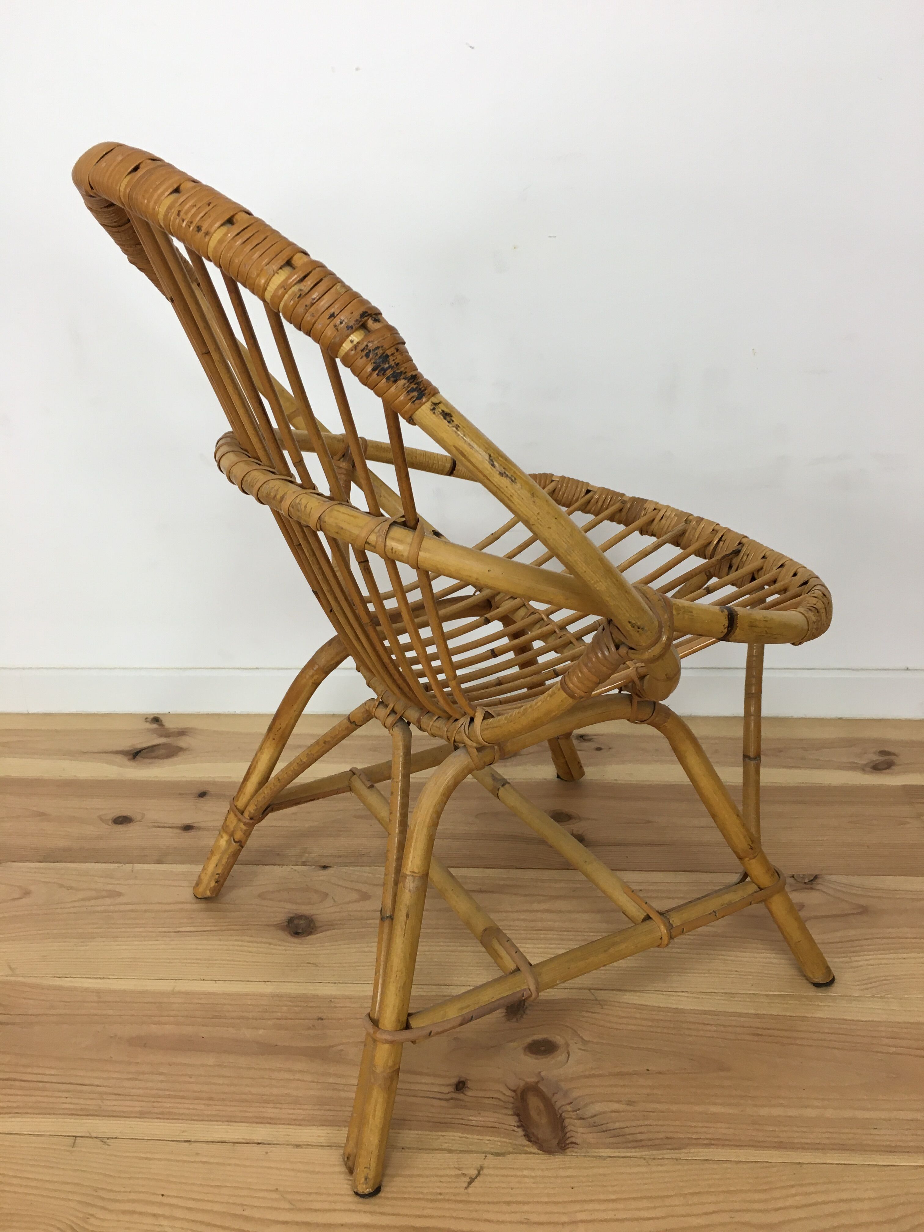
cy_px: 616
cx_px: 462
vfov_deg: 61.7
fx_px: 1032
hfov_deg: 48.2
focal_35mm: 29
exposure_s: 1/33
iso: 25
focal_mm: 4.15
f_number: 2.2
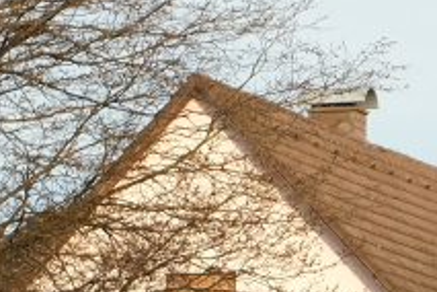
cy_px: 768
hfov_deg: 4.8
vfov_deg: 3.2
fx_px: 5110
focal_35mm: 421
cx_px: -295
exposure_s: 1/800
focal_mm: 46.3
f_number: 6.4
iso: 640
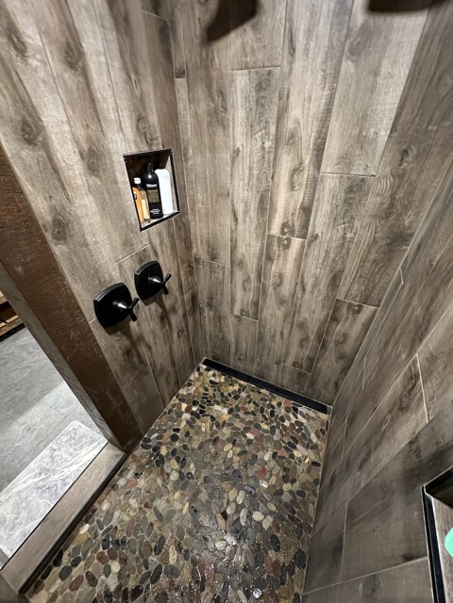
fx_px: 244
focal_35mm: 14
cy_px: 302
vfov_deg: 102.1
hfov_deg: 85.7
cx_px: 226
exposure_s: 1/40
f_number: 2.2
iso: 1250
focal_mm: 2.22
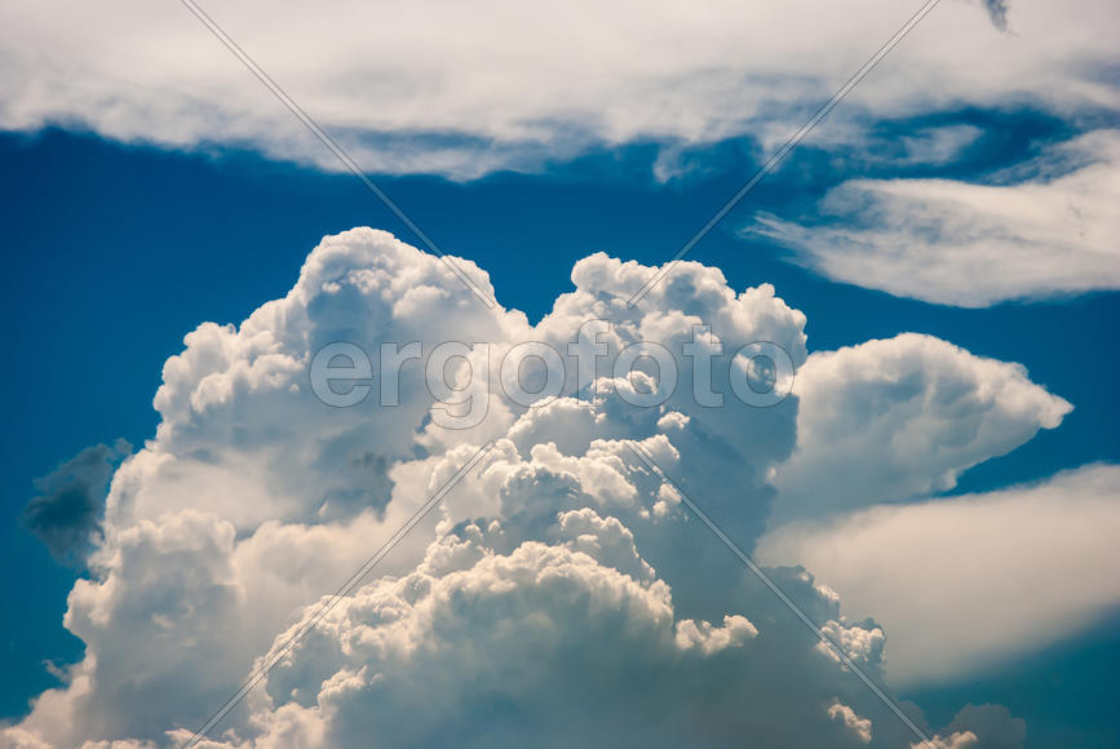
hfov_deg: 17.5
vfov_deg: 11.7
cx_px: 560
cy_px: 374
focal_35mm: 117
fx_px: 3644
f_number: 6.3
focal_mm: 78
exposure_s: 1/640
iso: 100
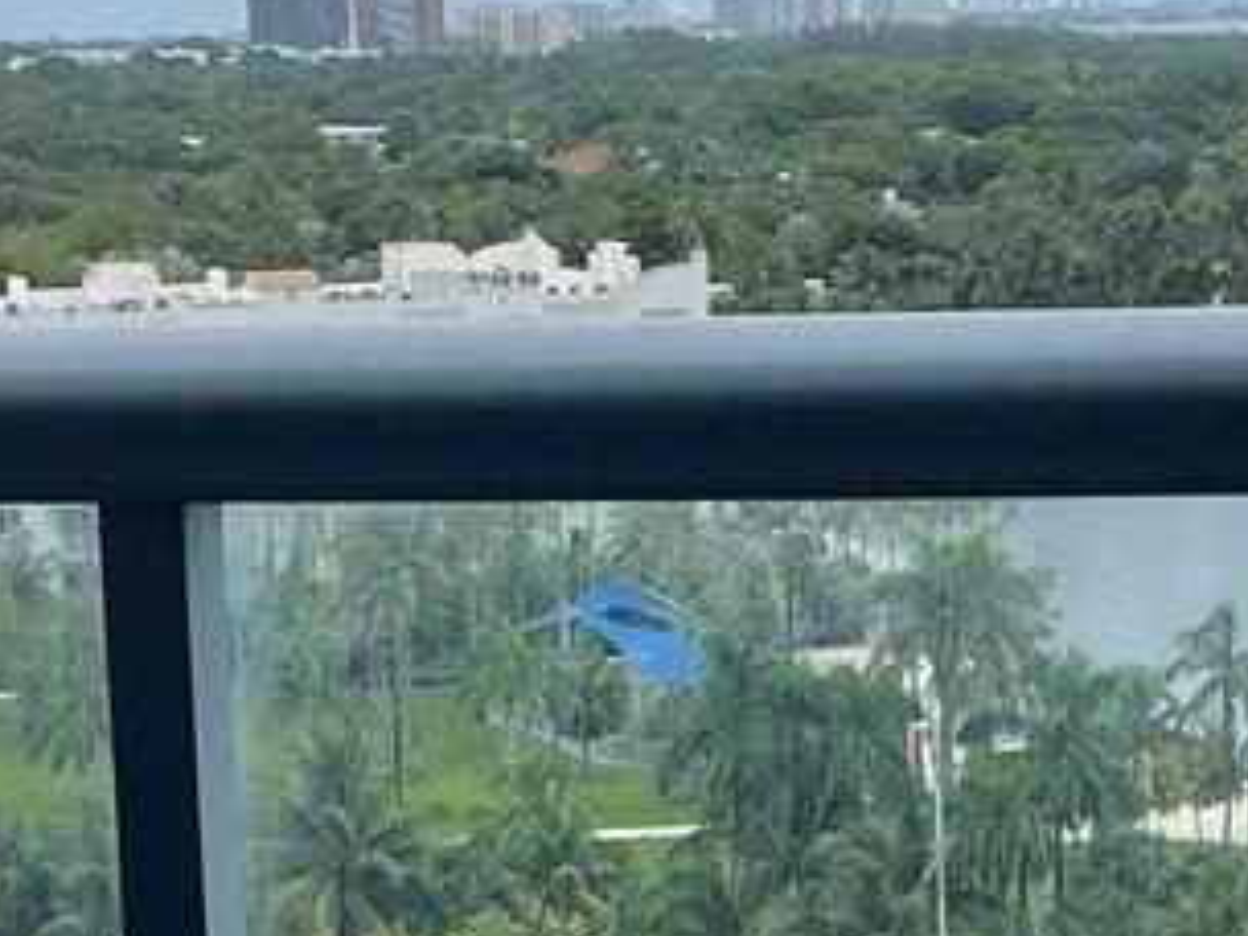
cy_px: 1125
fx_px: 4939
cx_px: 640
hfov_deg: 14.4
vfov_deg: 10.6
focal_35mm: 137
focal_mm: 5.1
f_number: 1.6
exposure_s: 1/2545
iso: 32
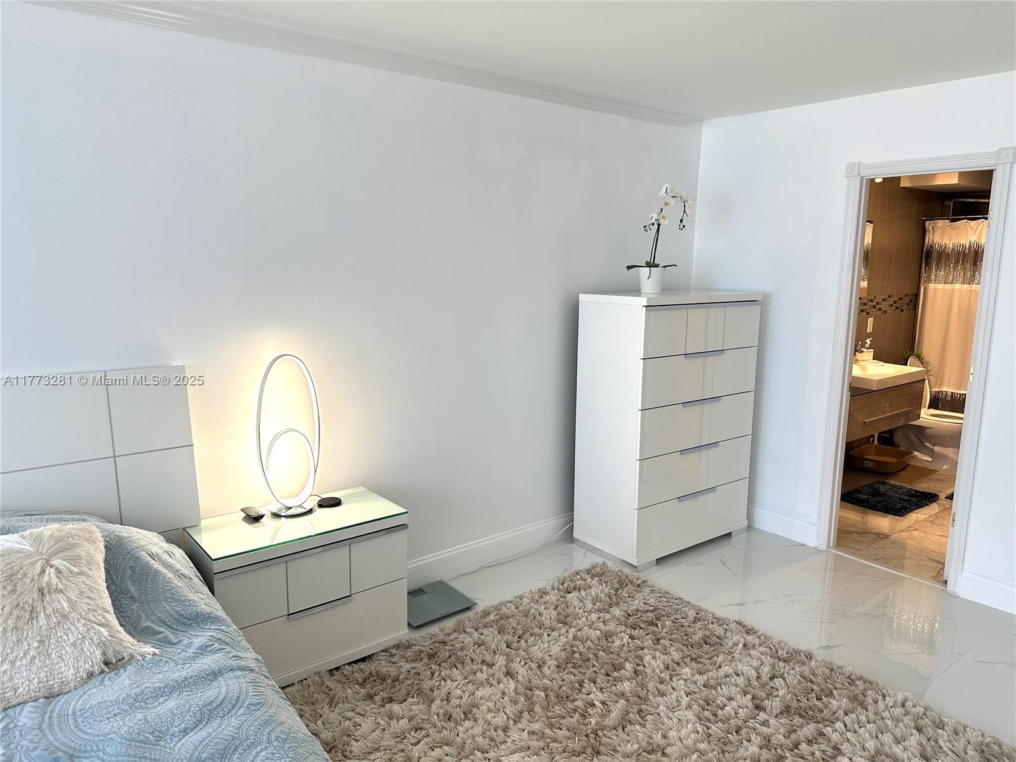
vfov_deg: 56.8
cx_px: 508
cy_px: 381
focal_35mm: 24
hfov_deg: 71.6
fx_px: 704
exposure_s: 1/170
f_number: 1.78
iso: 100
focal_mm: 6.86
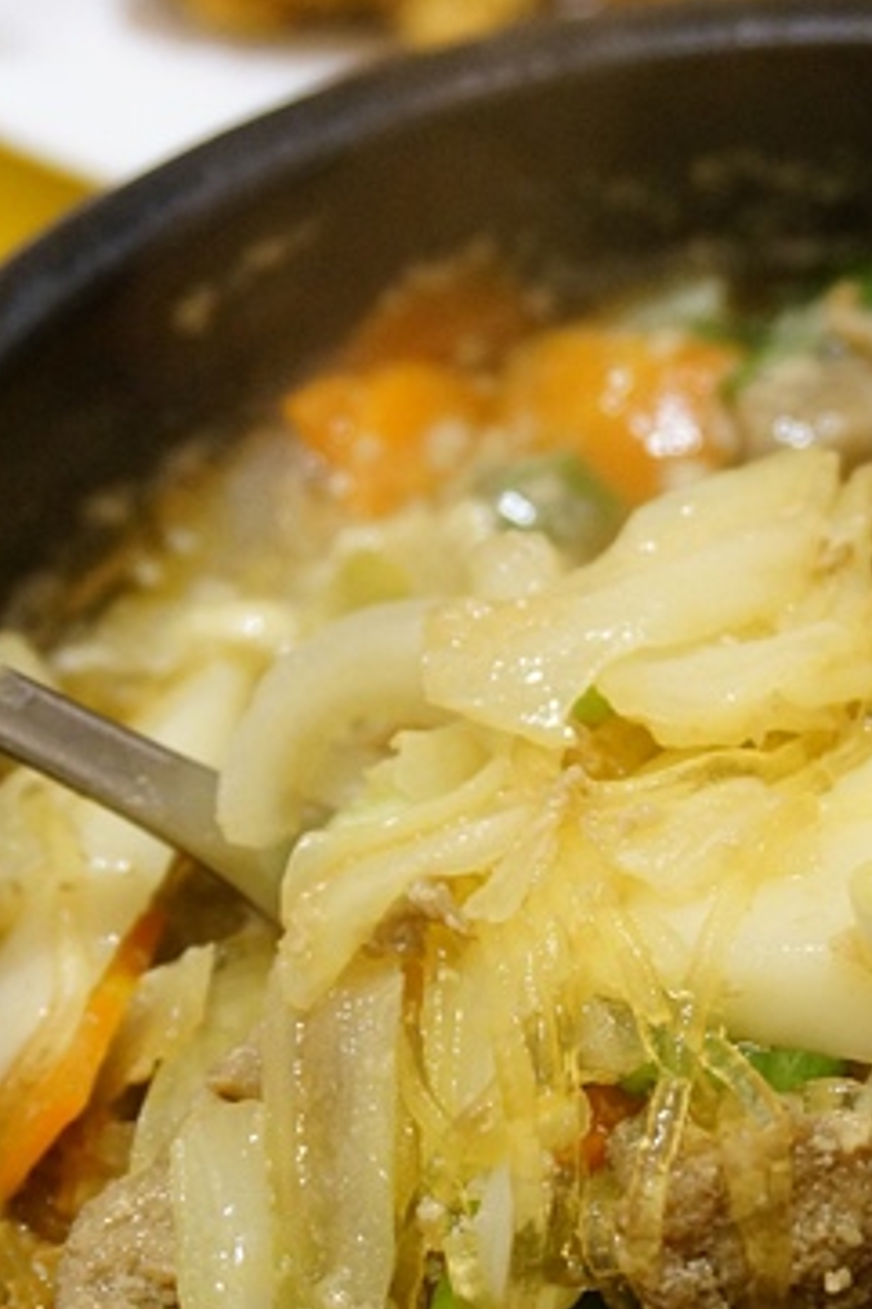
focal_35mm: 87
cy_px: 821
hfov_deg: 15.5
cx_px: 796
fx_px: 3164
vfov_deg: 23.3
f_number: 4.5
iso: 1600
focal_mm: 28
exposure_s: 1/100
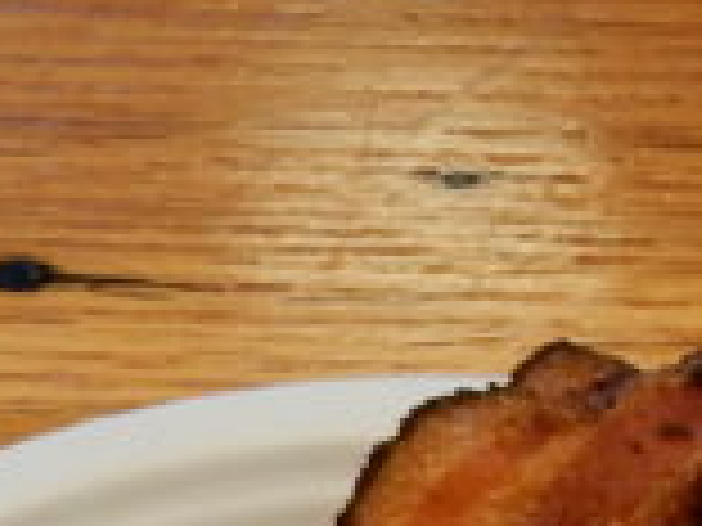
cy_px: 1092
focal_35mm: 237
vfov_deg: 6.1
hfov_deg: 7.4
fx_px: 4806
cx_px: 2074
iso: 200
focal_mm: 6.4
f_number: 4
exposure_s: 1/30
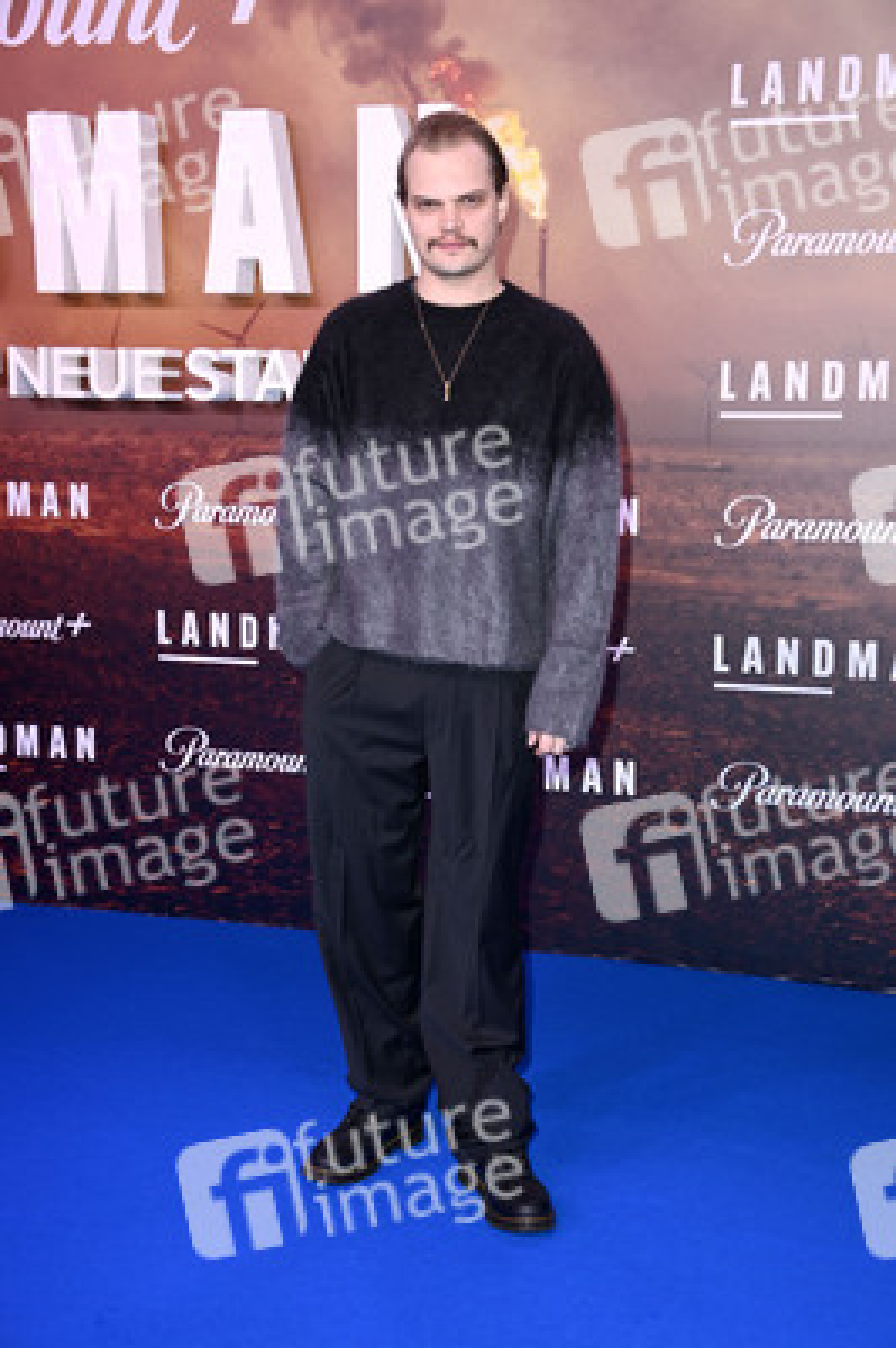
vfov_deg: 39.6
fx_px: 1870
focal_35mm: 50
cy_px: 674
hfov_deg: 26.9
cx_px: 448
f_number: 5.6
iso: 640
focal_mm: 50
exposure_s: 1/250
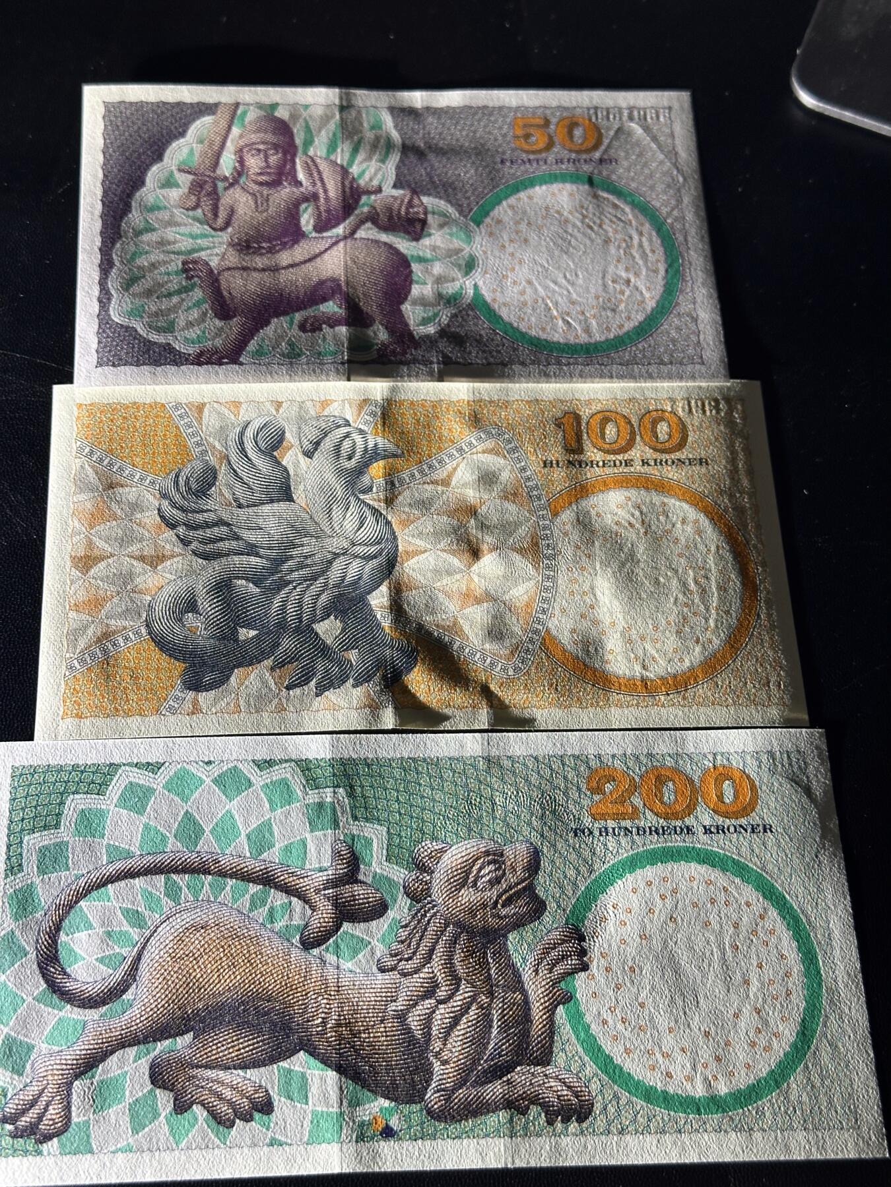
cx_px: 446
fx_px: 1647
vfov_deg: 39.7
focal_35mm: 48
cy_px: 594
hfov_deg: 30.3
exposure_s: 1/50
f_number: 1.78
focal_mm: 6.86
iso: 125
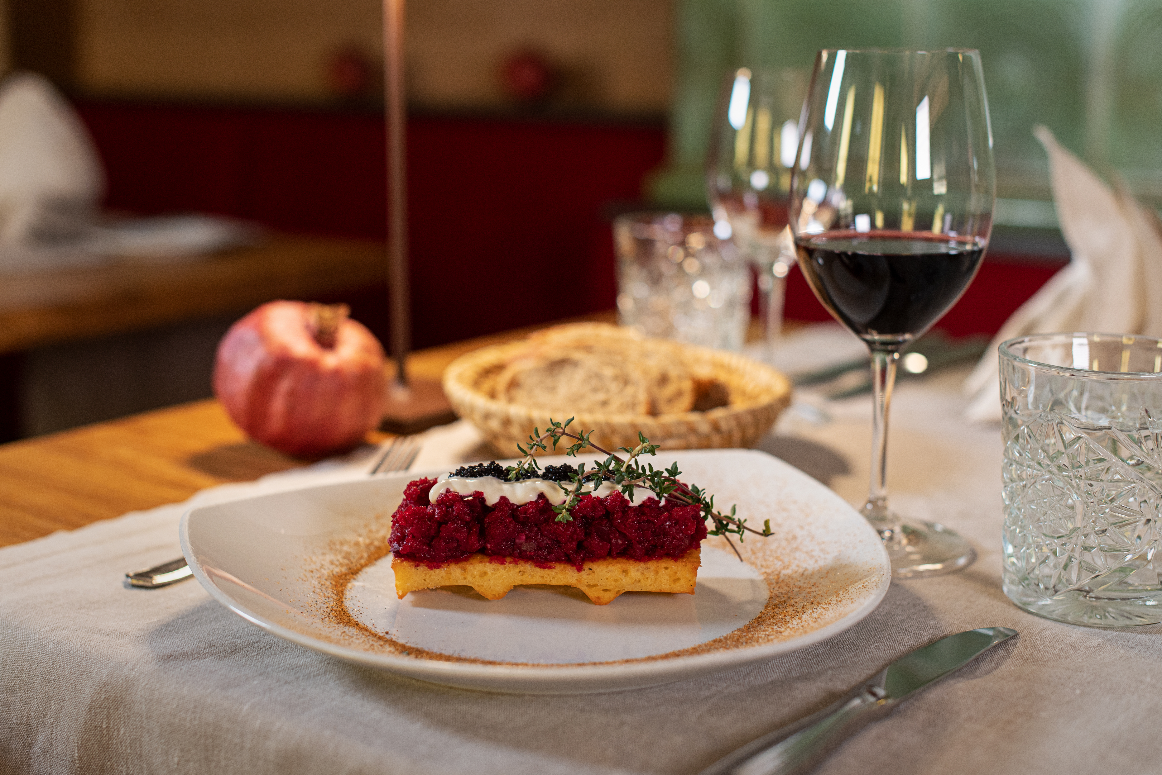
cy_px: 388
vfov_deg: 27.0
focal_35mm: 50
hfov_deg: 39.6
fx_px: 1614
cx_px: 581
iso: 640
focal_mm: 50
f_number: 3.2
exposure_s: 1/100
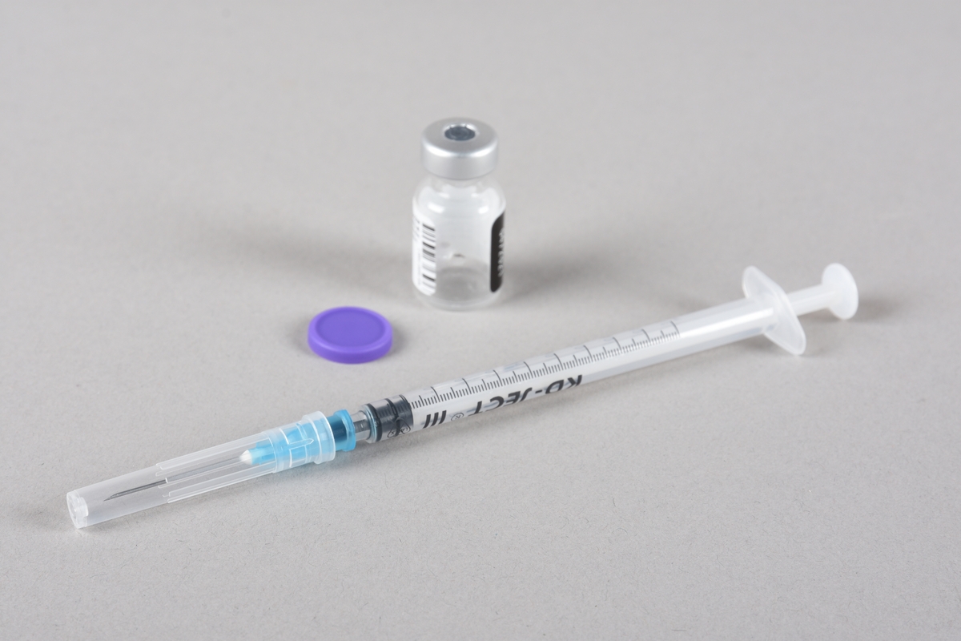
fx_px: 2803
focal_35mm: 105
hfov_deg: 19.5
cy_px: 320
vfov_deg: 13.0
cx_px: 480
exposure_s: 1/160
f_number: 11
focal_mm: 70
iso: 100
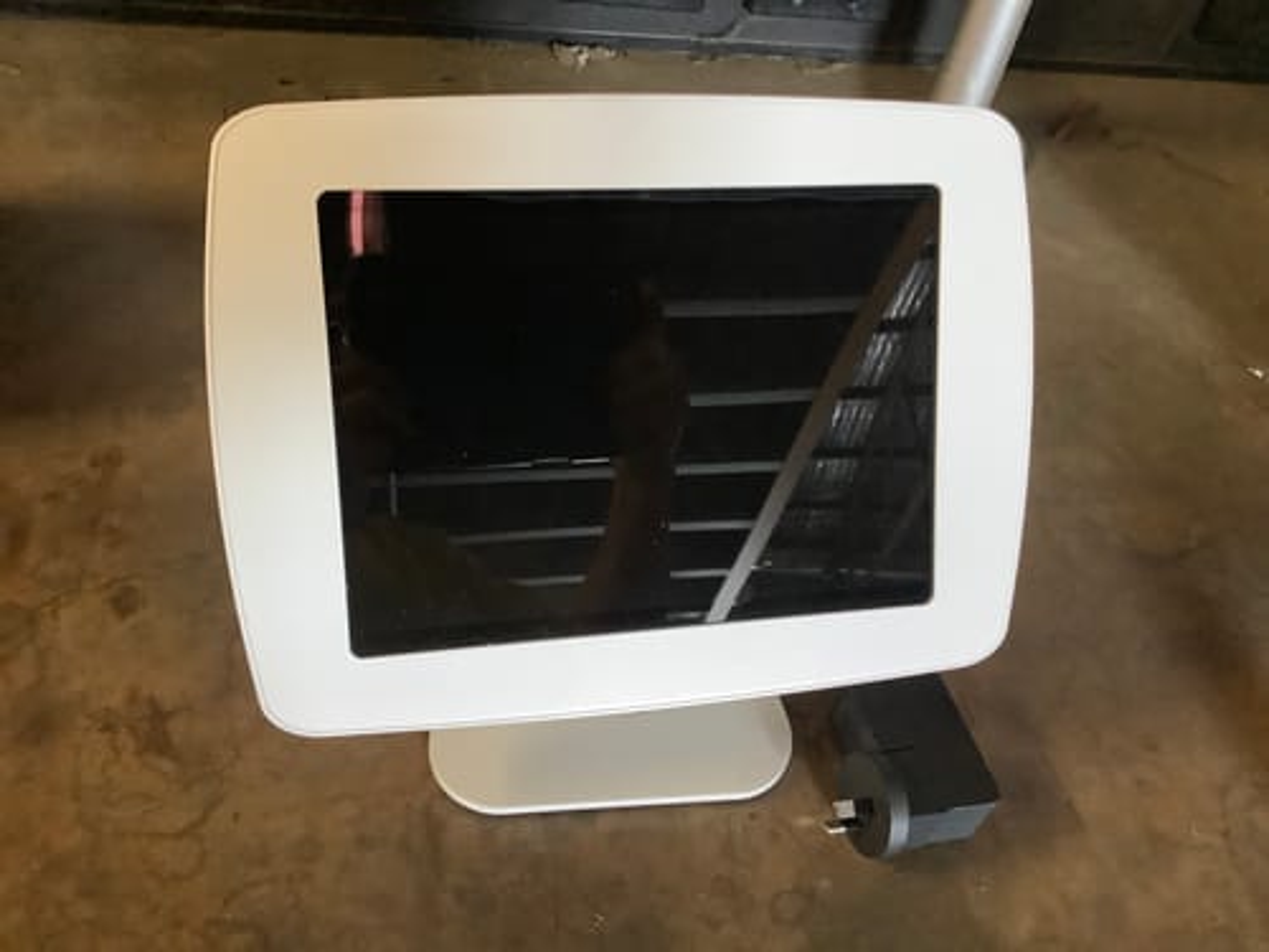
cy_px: 476
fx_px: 1136
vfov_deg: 45.4
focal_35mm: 31
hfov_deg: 58.4
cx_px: 634
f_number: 2.4
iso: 320
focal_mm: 3.3
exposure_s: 1/33
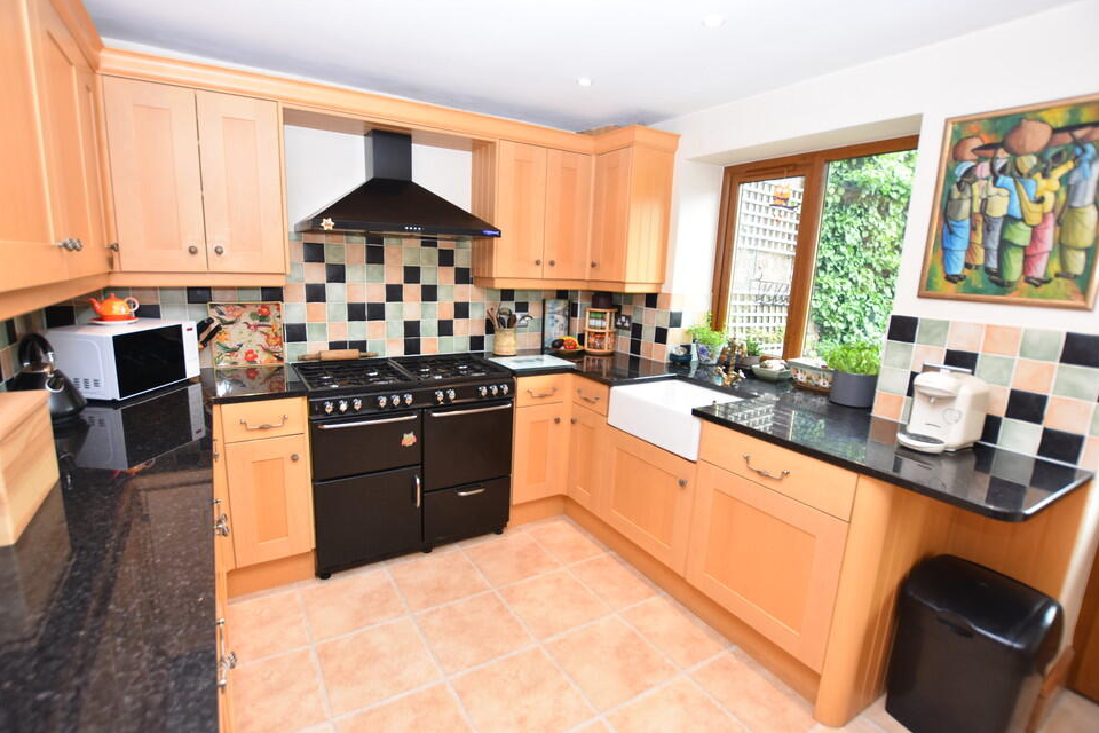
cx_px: 527
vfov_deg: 73.7
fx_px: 488
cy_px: 357
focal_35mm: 16
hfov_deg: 96.7
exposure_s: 1/60
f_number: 4
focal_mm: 10
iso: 560
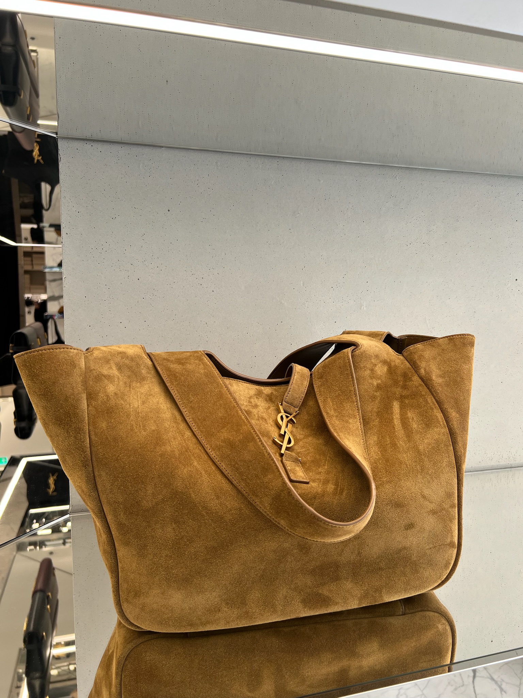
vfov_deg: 67.3
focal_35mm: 26
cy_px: 349
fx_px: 524
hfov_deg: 53.1
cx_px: 262
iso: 40
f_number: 1.5
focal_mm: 5.7
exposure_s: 1/153
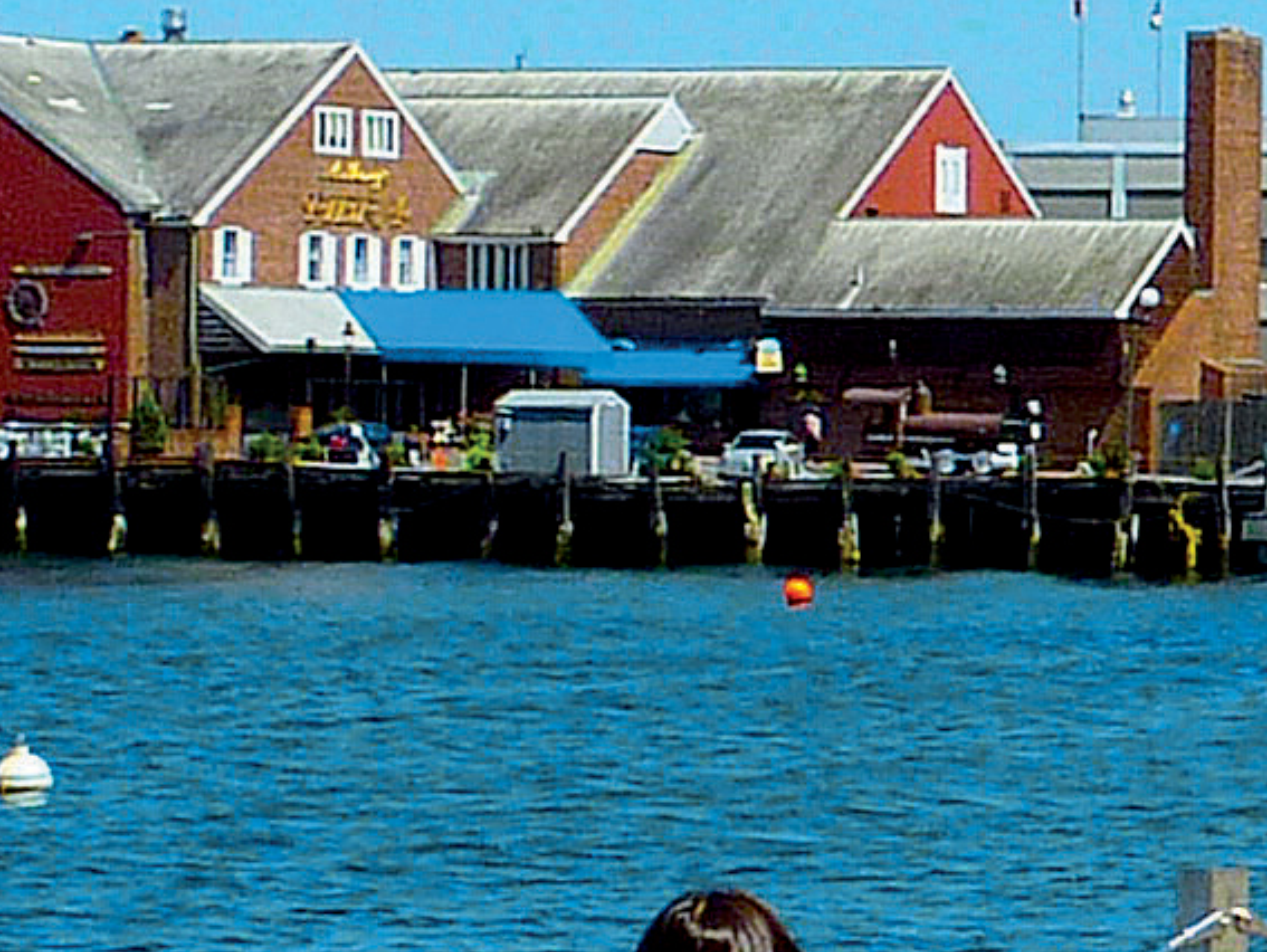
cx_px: 2237
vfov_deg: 8.0
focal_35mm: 185
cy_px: 442
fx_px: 6776
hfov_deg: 10.1
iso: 80
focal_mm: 4.7
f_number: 5.6
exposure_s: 1/500
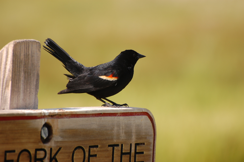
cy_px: 81
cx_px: 122
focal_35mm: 450
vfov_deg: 3.0
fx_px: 3047
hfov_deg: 4.6
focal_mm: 300
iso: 200
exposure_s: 1/500
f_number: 5.6
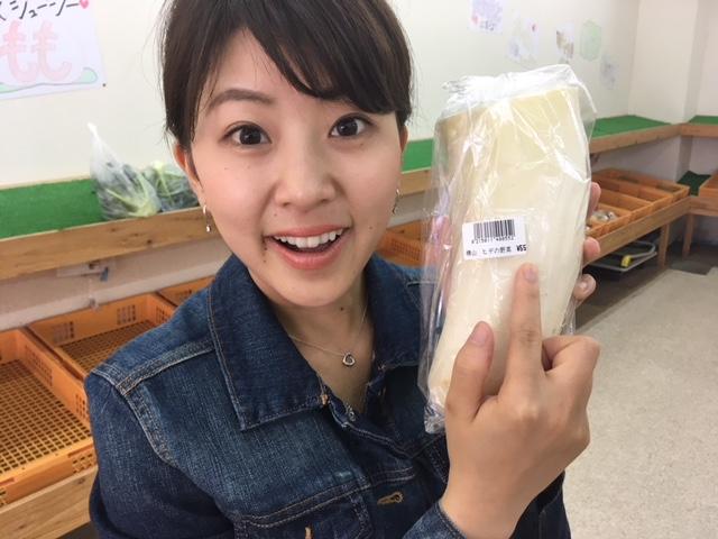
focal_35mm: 29
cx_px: 359
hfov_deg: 61.7
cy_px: 270
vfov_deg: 48.2
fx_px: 602
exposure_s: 1/33
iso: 40
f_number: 2.2
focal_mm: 4.2
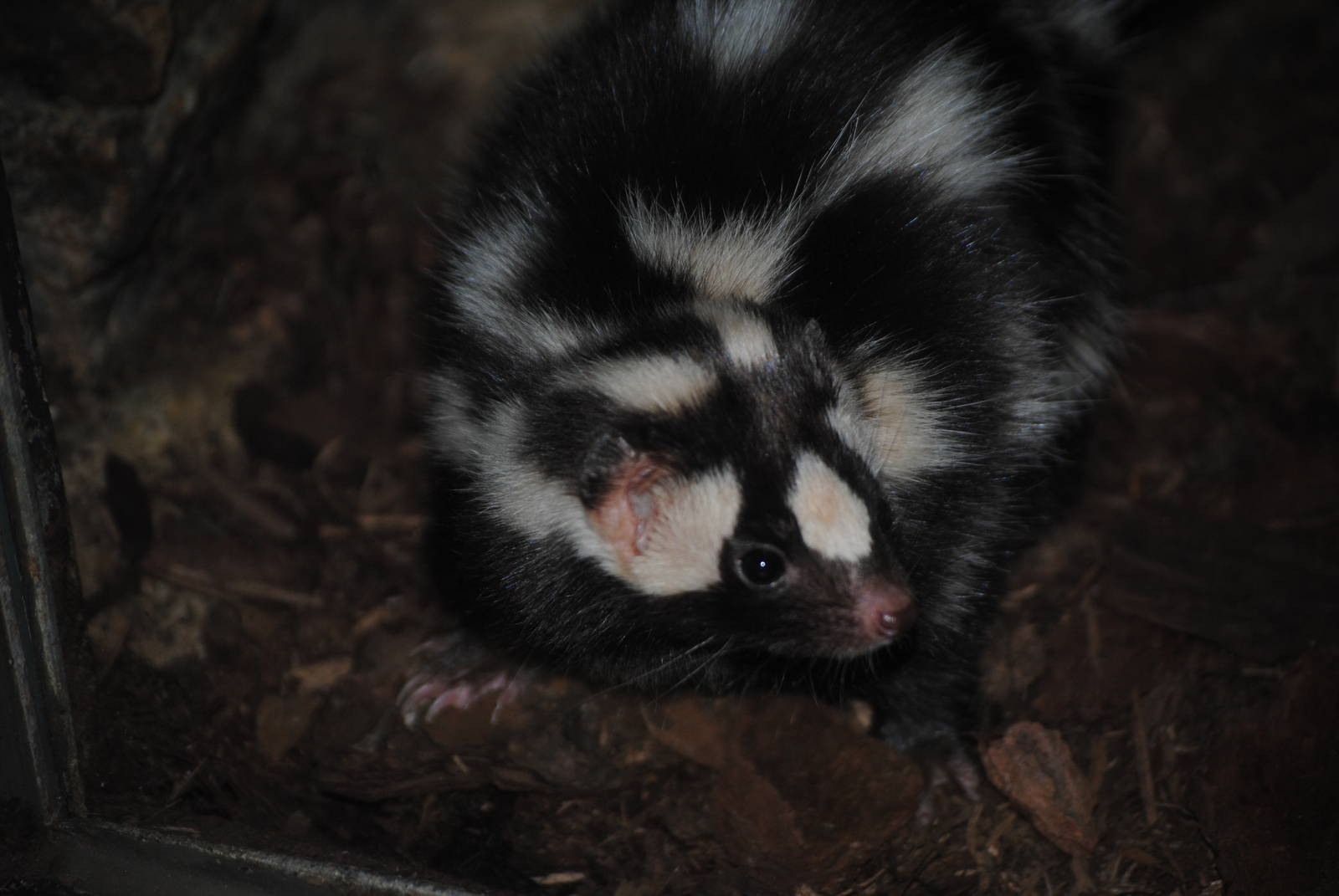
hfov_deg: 13.7
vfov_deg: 9.2
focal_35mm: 150
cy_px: 448
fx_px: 5586
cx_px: 670
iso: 200
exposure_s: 1/60
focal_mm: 100
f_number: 4.5
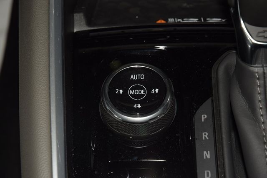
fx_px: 779
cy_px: 89
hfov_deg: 19.5
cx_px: 134
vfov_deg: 13.0
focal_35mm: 105
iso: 100
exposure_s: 1/125
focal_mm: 70
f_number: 8
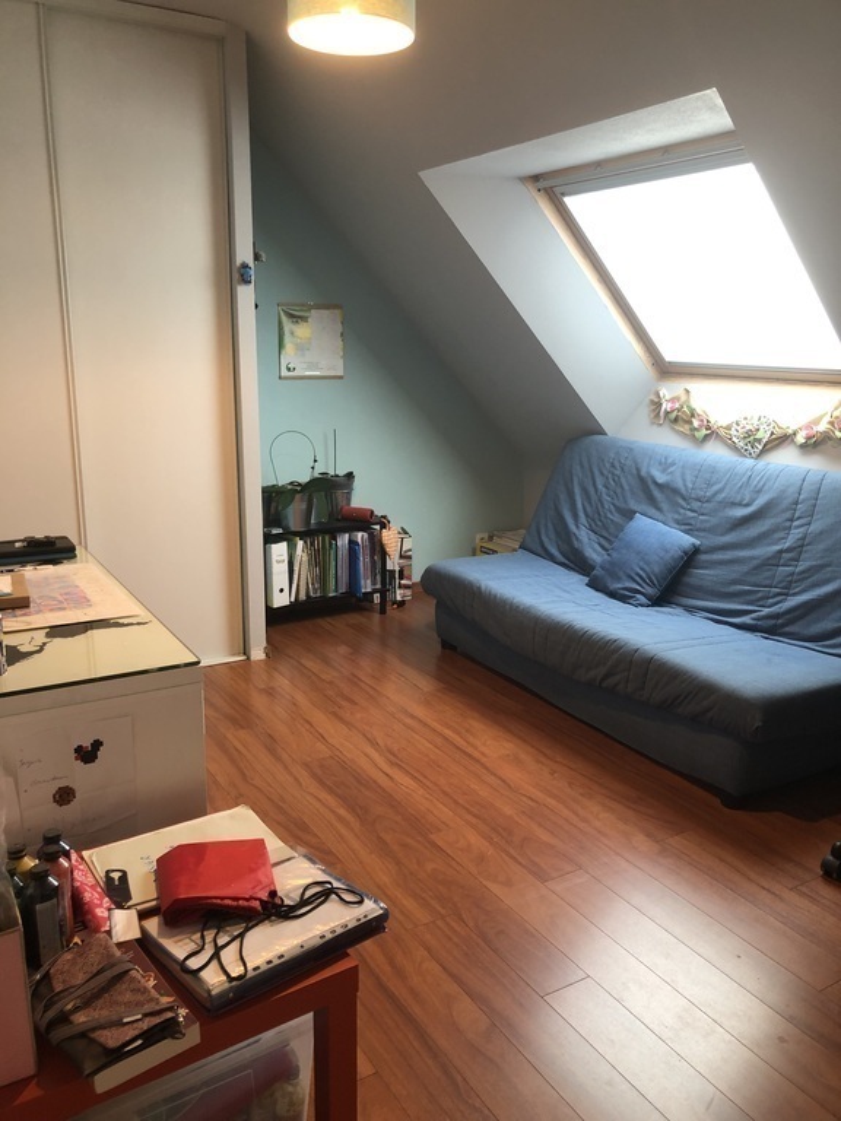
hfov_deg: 49.7
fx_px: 907
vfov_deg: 63.4
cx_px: 420
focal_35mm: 28
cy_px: 560
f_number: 1.8
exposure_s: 1/17
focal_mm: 3.99
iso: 40
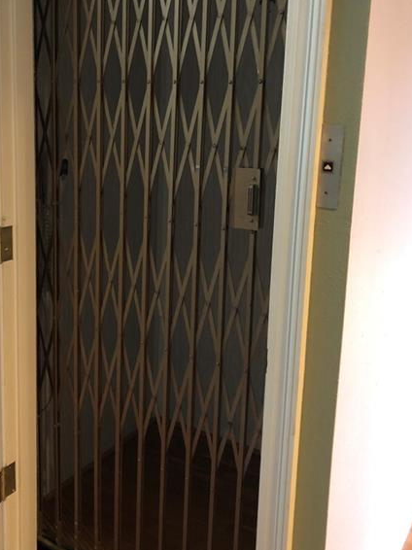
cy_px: 215
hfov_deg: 37.6
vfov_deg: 48.6
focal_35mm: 38
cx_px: 166
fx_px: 603
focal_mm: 3.99
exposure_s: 1/7
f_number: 1.8
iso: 100
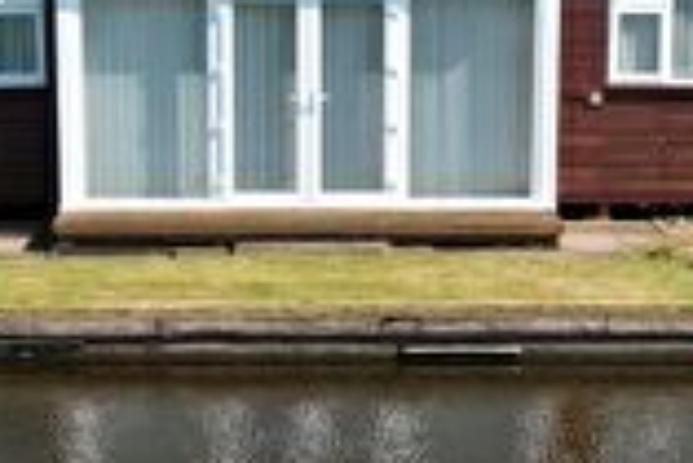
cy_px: 273
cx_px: 318
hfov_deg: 20.8
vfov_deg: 14.0
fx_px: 1888
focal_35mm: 98
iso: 100
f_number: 2.8
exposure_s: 1/180
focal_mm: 8.38
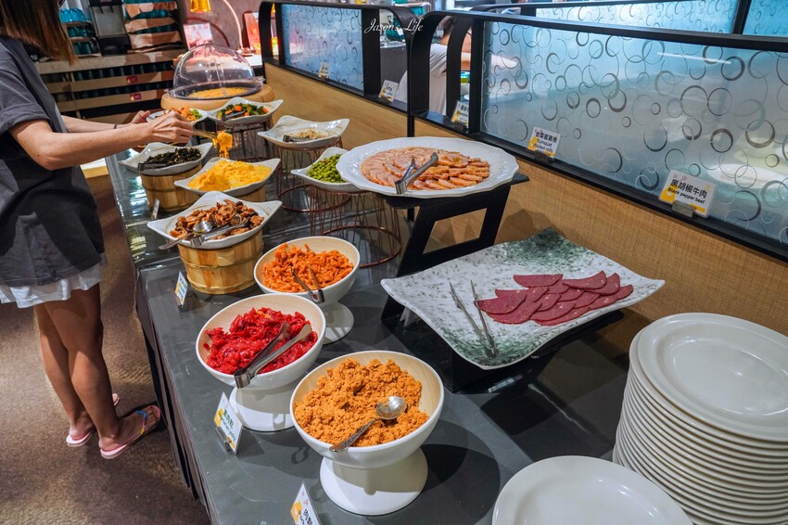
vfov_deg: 53.1
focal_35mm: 24
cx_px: 394
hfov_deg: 73.8
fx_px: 525
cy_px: 262
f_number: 8
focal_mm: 24
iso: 5000
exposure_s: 1/30
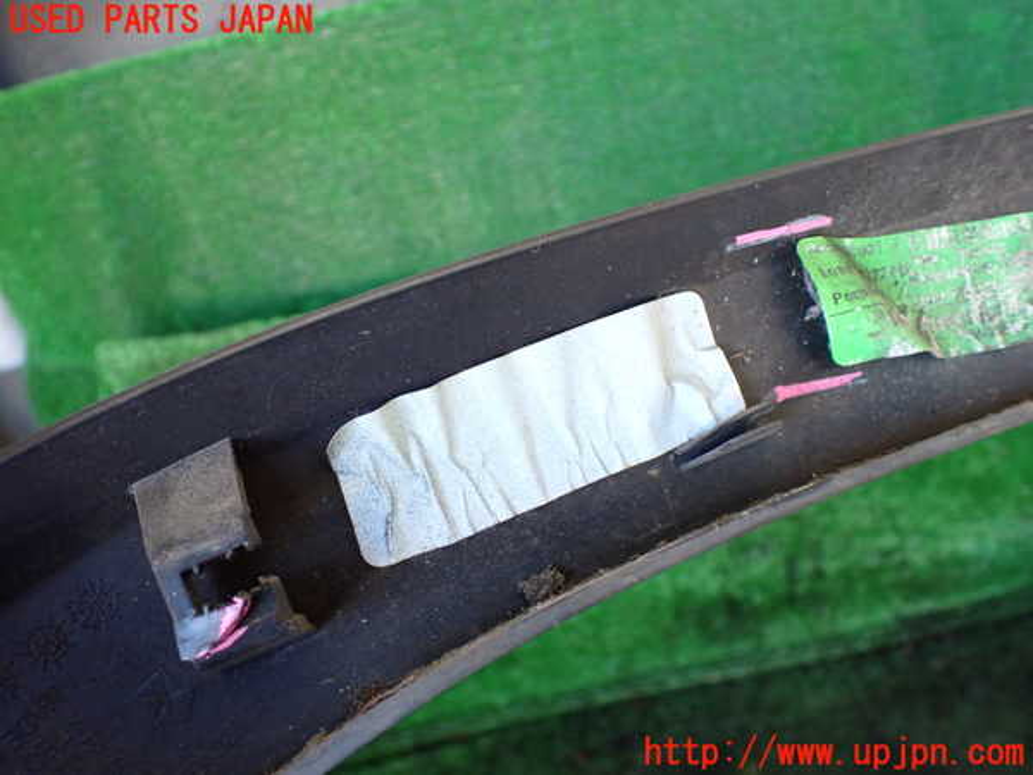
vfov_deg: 46.8
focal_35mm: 30
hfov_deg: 60.0
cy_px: 388
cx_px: 516
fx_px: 895
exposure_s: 1/125
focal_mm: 5.4
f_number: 2.3
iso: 500
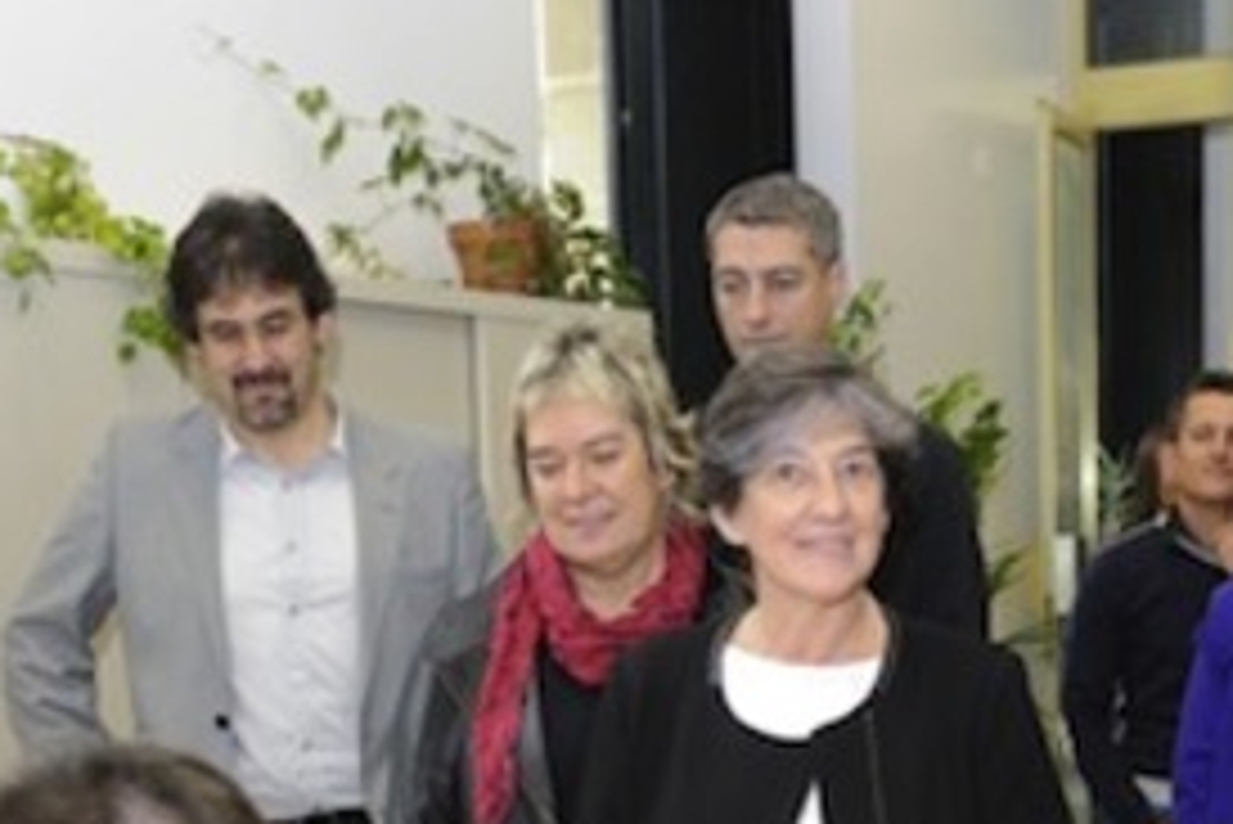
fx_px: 2810
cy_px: 934
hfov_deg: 24.6
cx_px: 864
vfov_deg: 16.1
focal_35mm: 82
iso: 1250
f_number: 3.5
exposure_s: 1/160
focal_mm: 31
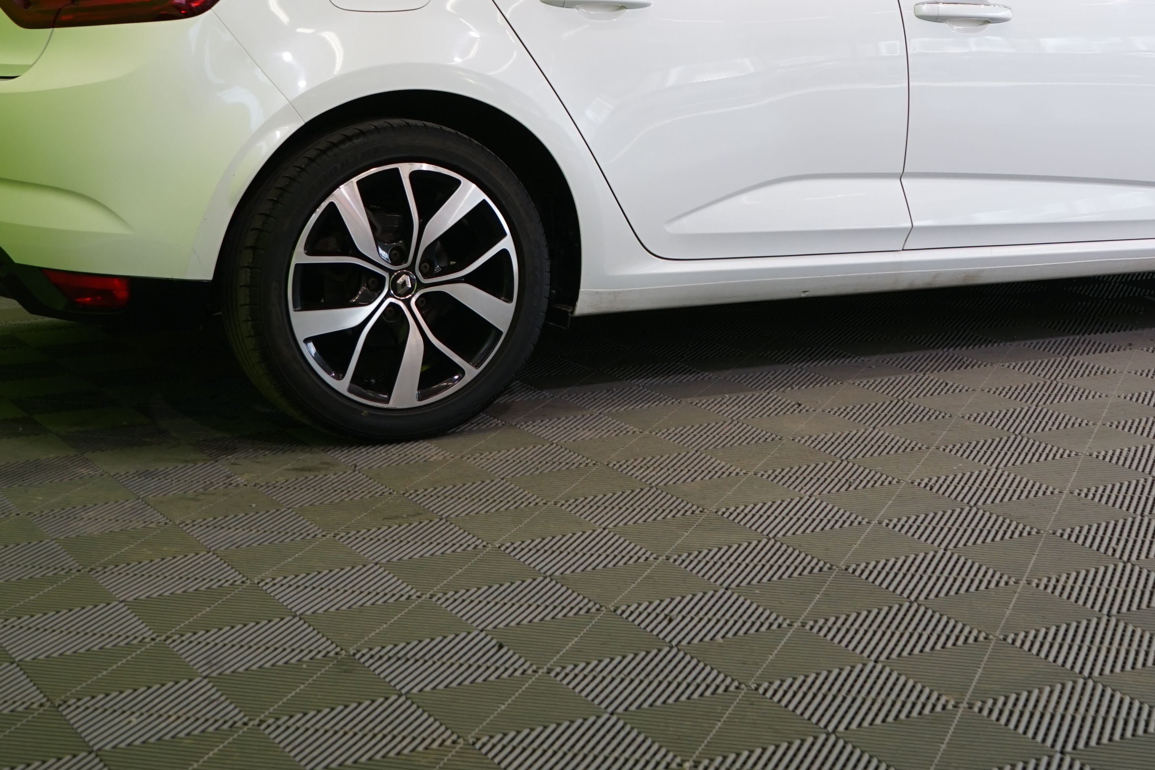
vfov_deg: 18.7
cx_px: 698
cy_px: 24
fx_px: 2278
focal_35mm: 71
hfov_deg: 28.4
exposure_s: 1/40
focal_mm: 36
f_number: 6.3
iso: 400
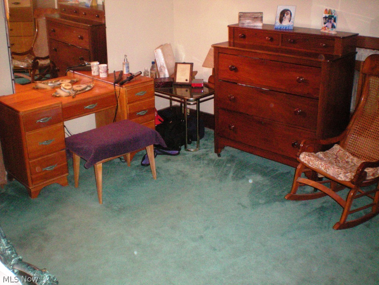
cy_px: 142
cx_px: 190
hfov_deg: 49.0
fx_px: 416
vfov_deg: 37.7
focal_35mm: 38
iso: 400
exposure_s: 1/60
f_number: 4.6
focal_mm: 6.3
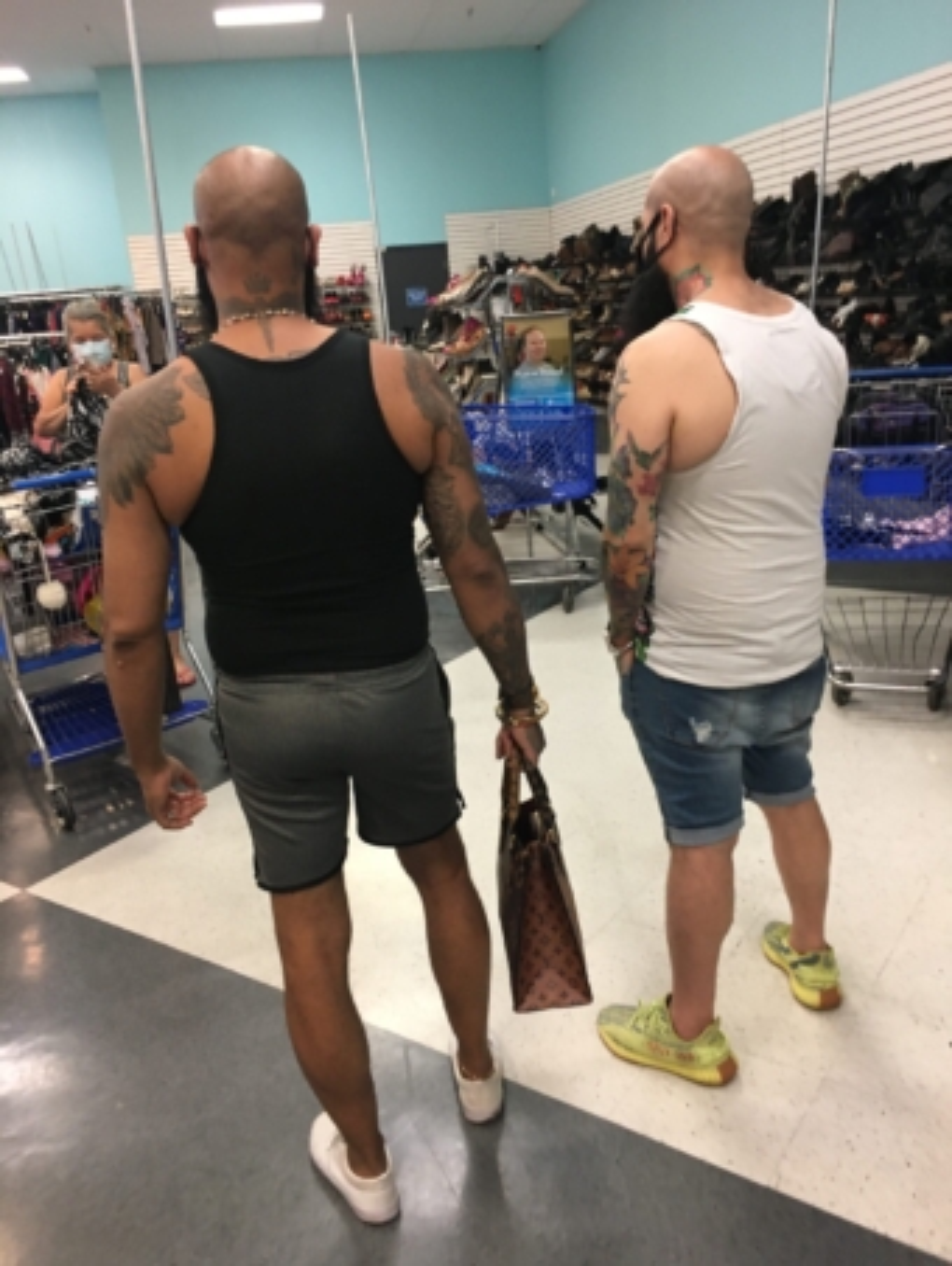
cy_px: 633
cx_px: 476
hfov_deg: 48.3
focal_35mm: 29
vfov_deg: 61.6
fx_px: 1061
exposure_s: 1/30
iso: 100
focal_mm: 4.15
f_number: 2.2
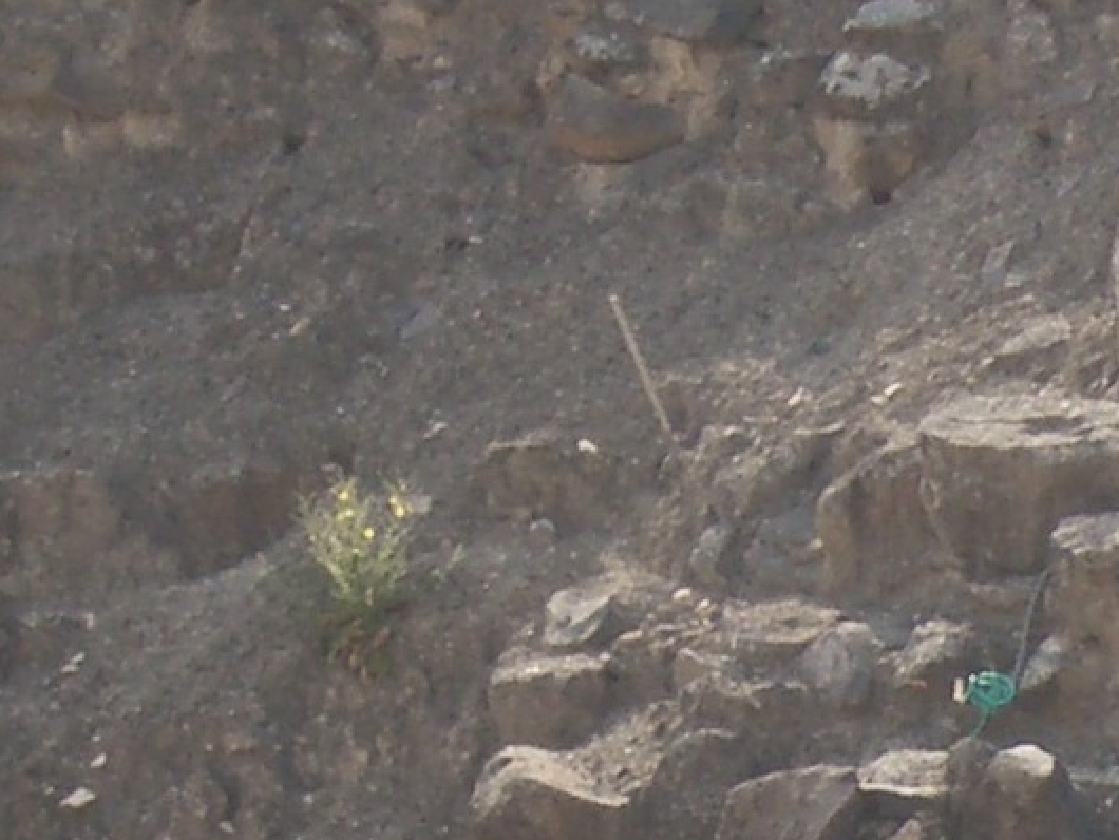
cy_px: 1633
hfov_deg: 4.0
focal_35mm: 495
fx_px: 16009
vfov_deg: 3.0
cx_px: 2278
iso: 80
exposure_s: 1/200
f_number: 4.8
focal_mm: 17.4
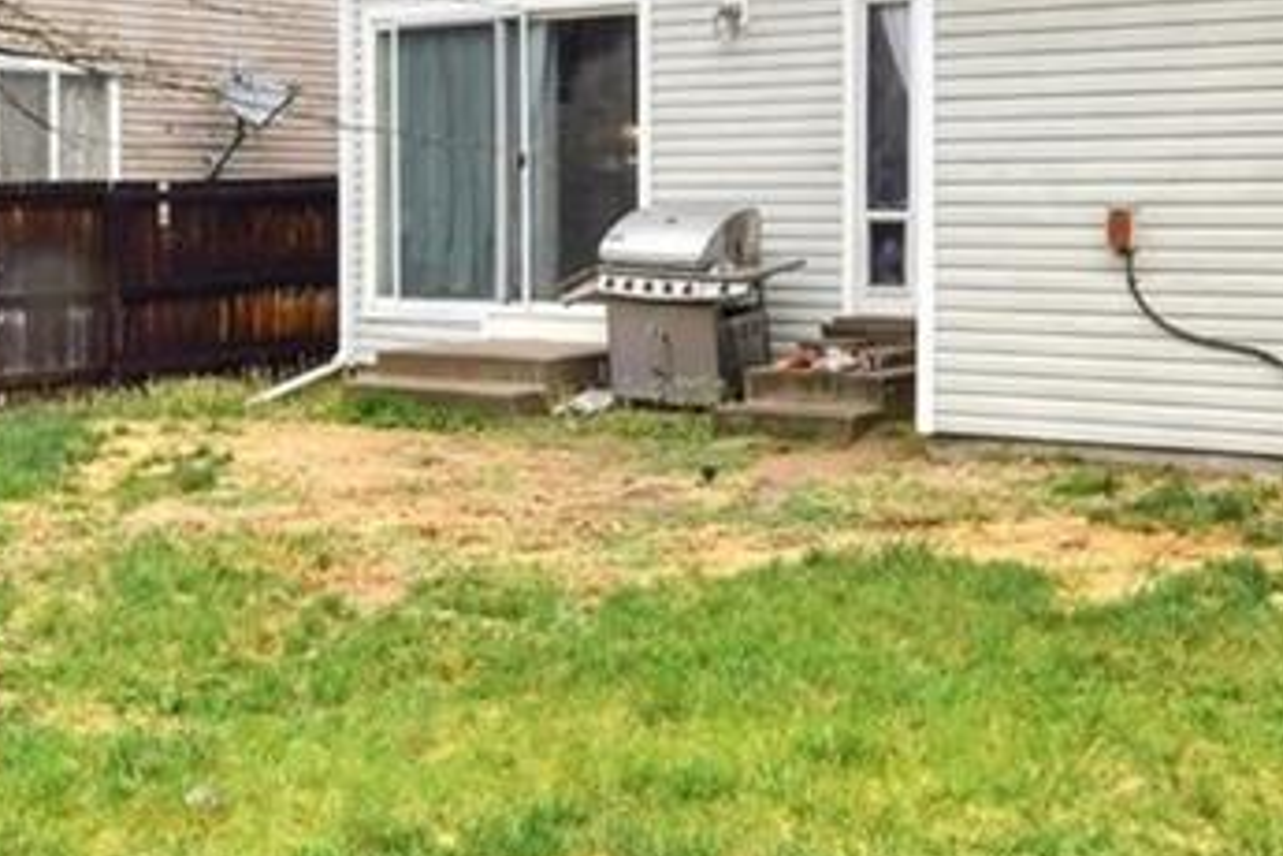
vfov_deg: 20.8
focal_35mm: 65
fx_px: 2316
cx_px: 599
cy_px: 242
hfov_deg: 31.0
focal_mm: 14
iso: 400
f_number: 11
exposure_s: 1/125
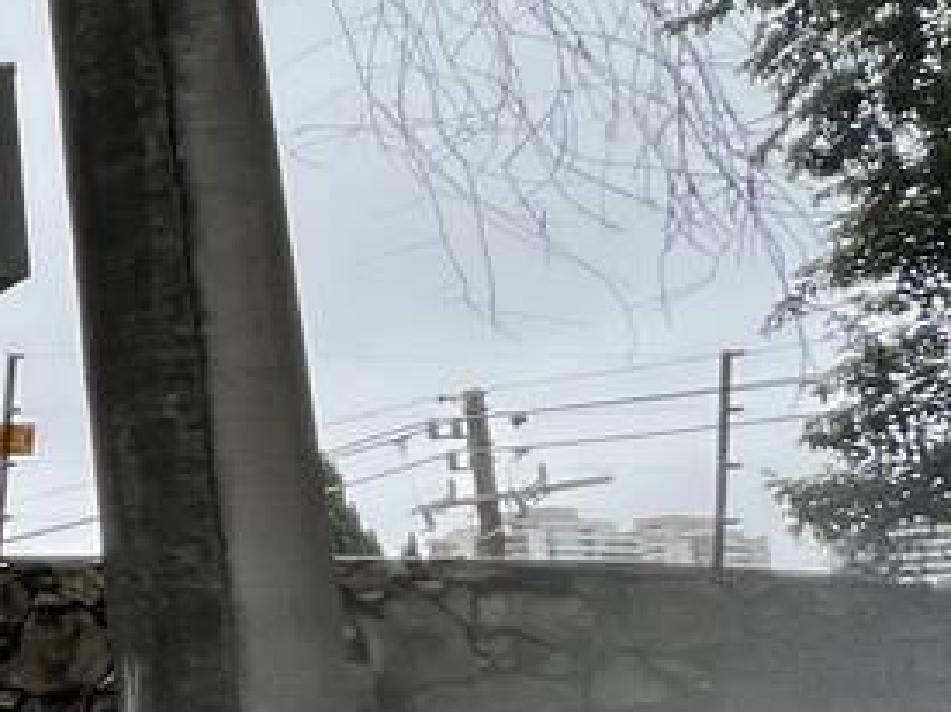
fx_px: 1867
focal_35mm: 68
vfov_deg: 21.2
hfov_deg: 14.4
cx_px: -1442
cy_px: 629
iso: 40
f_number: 1.8
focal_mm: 1.57
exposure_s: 1/99
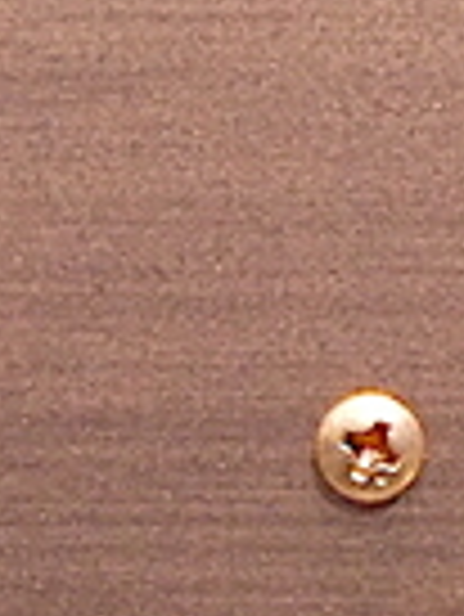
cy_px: 423
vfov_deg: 1.9
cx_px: -315
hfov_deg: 1.4
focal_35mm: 1055
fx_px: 18826
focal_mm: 27.1
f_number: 5.4
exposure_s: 1/4
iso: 200
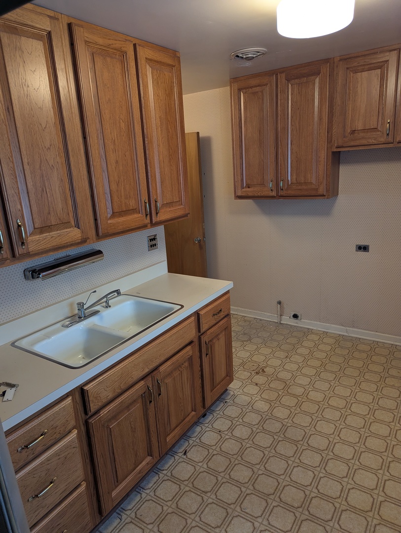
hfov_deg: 56.9
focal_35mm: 24
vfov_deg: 71.5
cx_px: 200
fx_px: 370
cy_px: 266
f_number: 1.85
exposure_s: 1/120
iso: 314
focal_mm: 6.81
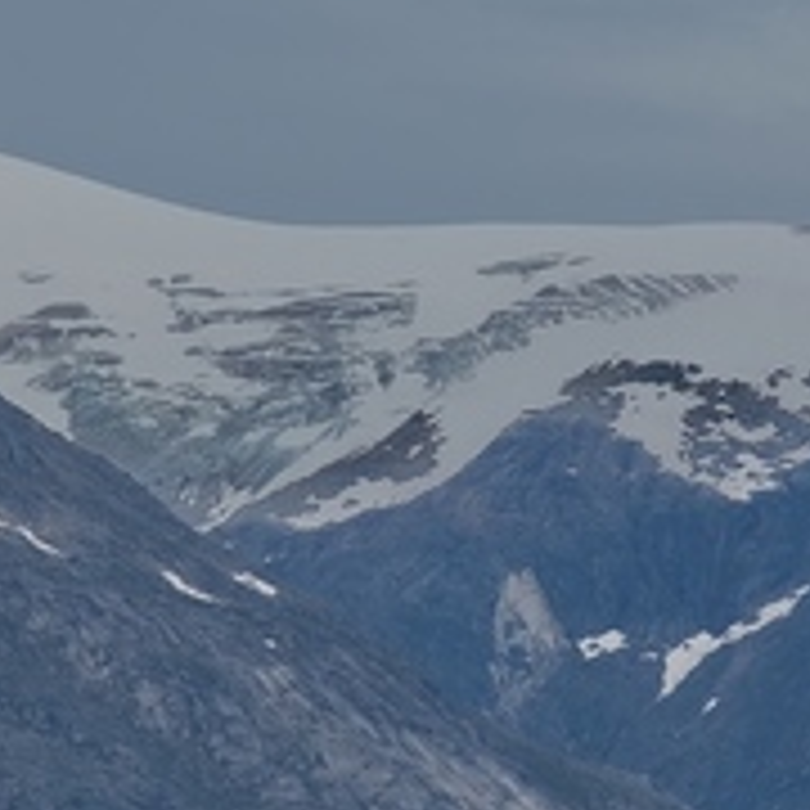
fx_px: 19167
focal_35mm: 724
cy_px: 526
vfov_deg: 2.4
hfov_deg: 2.4
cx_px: 693
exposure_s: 1/320
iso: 100
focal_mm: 120
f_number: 9
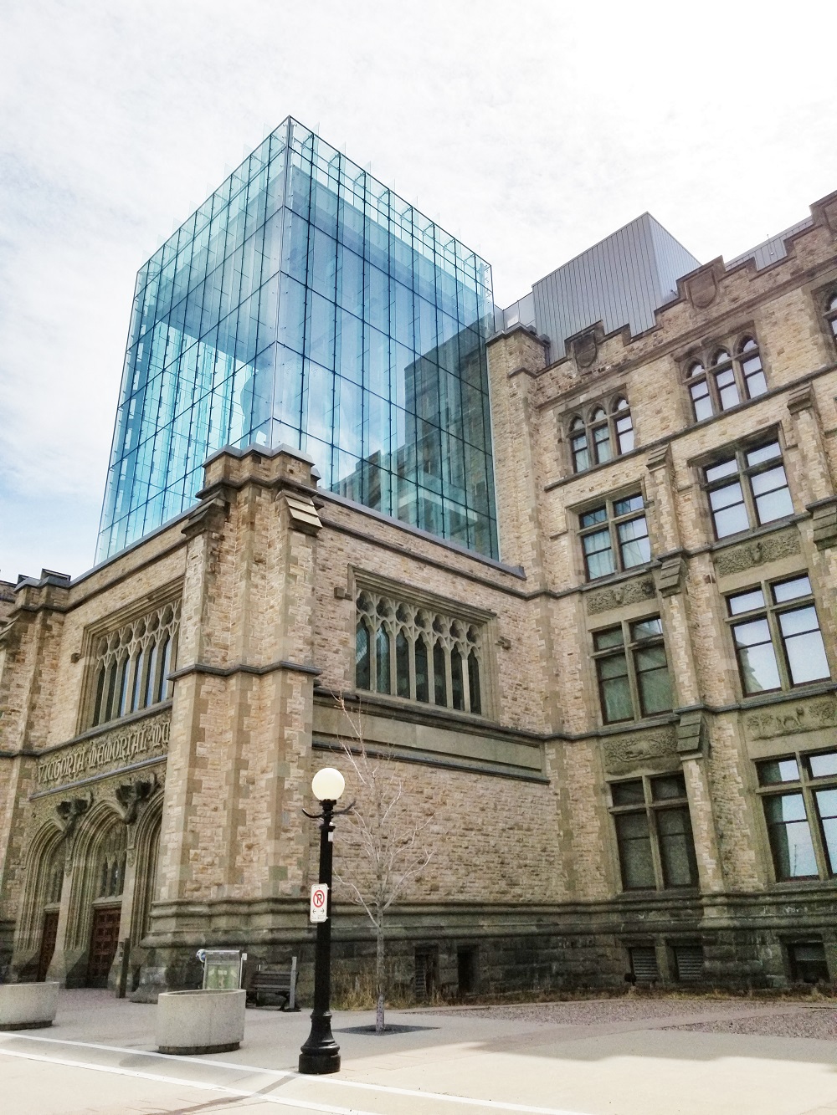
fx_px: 838
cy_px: 558
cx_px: 418
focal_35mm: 26
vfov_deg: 67.3
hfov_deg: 53.1
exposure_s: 1/10638
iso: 50
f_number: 1.7
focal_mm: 4.25
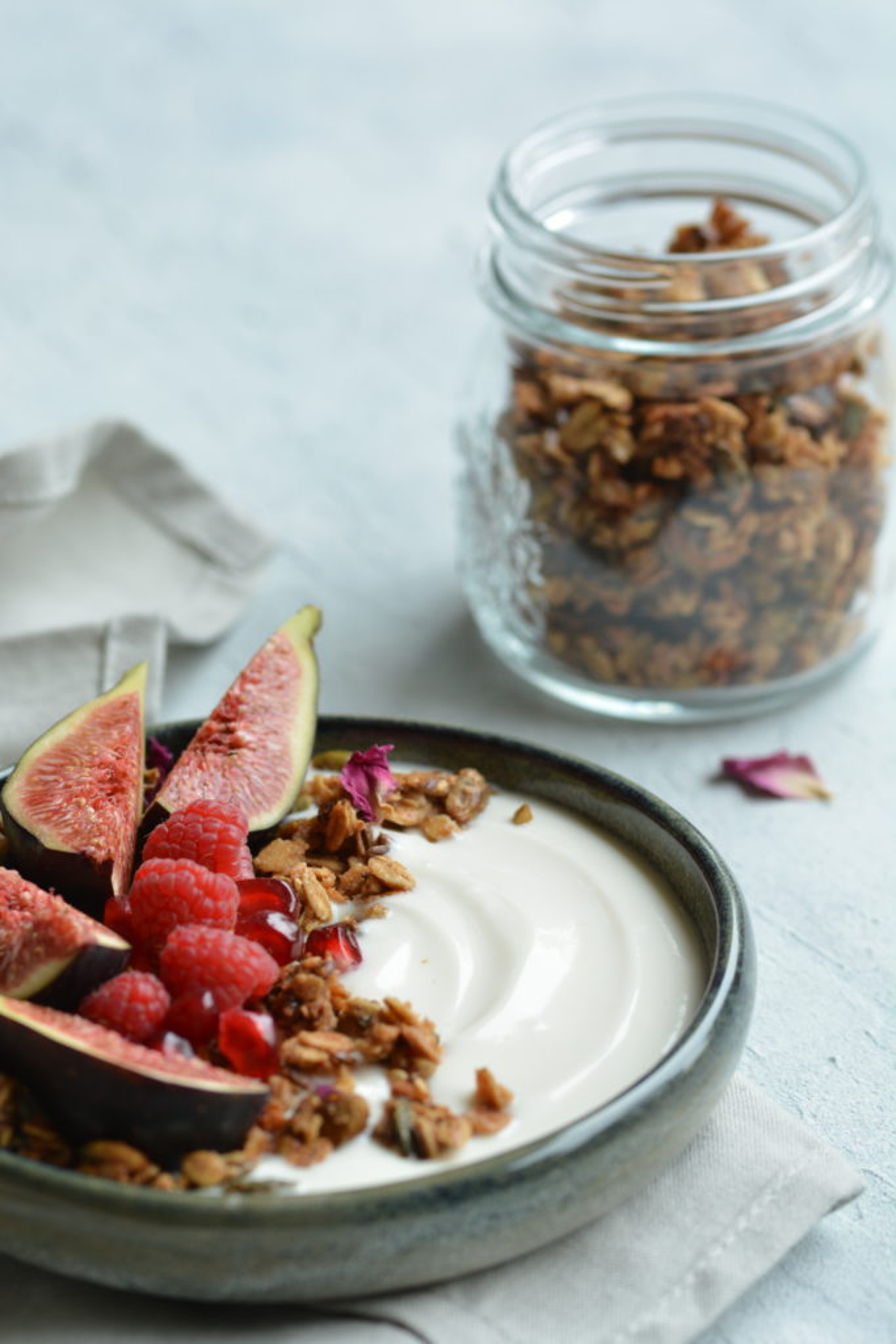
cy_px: 672
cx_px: 448
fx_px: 5878
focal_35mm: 158
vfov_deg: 13.0
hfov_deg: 8.7
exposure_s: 1/30
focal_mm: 105
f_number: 5.6
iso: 200
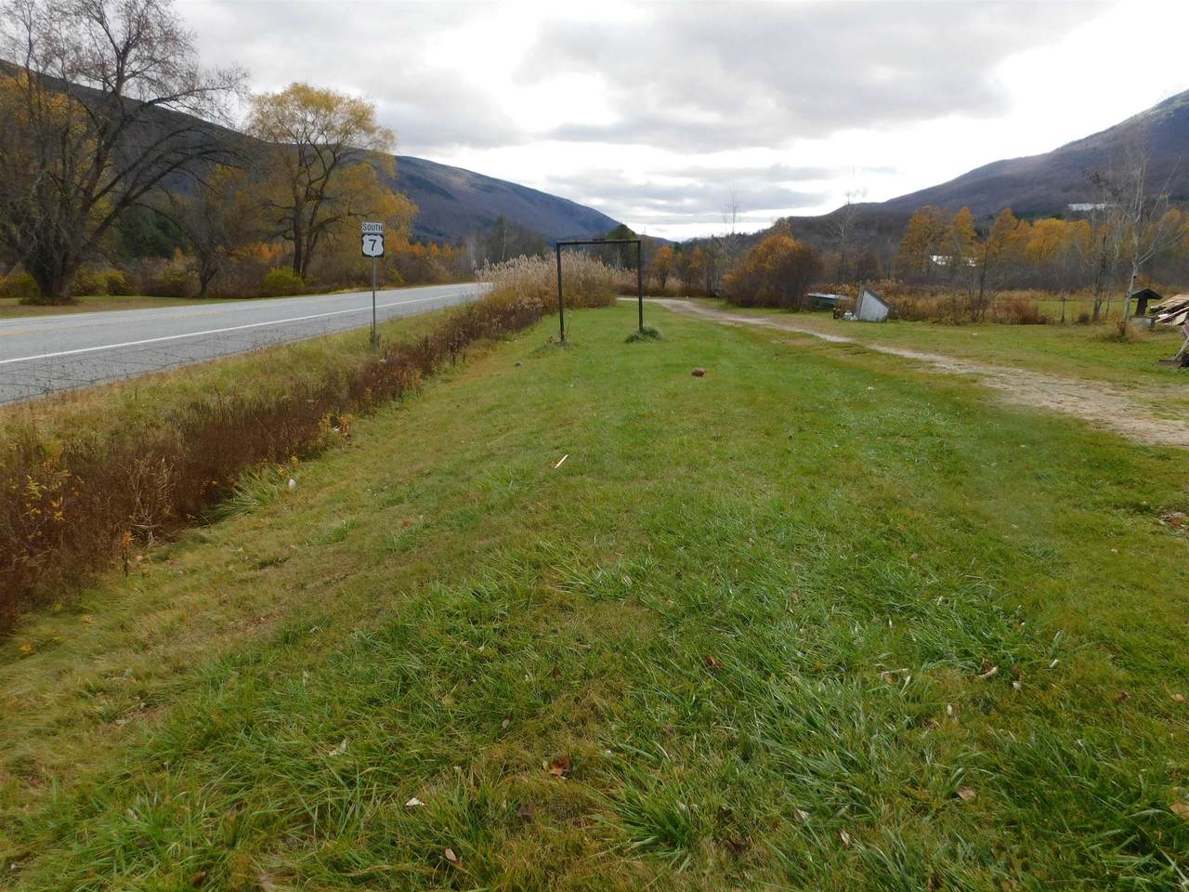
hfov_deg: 73.9
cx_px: 594
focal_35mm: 23
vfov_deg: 58.9
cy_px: 446
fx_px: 790
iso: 125
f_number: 3
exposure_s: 1/800
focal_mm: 4
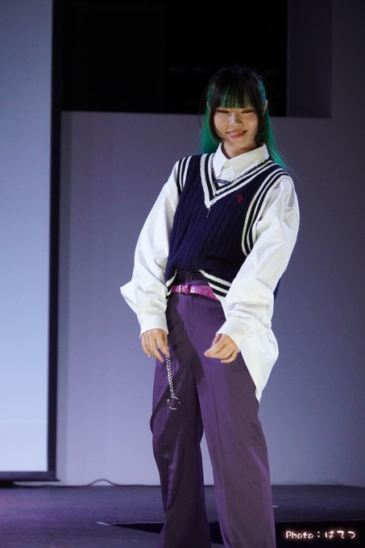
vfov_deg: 8.2
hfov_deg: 5.5
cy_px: 274
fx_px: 3811
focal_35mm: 250
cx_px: 182
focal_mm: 167
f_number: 6.3
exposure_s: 1/320
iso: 4000
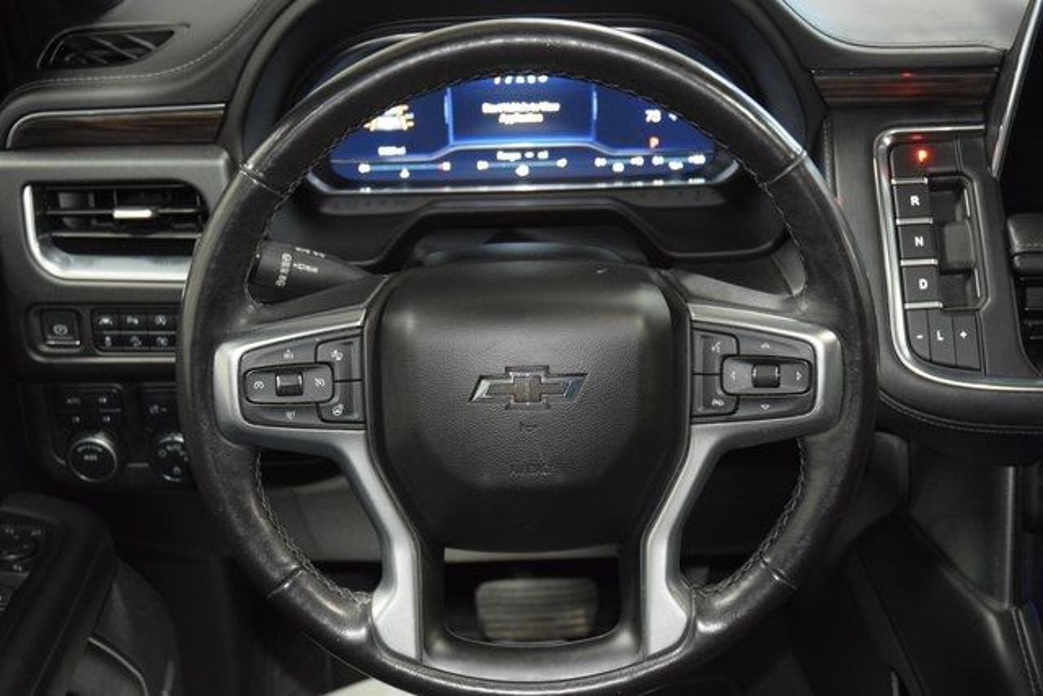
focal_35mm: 52
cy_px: 348
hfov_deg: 37.8
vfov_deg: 25.8
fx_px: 1521
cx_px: 522
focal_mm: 35
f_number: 4.2
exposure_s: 1/40
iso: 3200
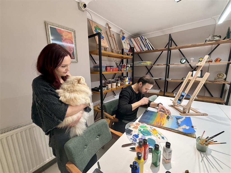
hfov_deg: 102.1
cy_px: 86
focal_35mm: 14
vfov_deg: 85.7
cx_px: 116
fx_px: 93
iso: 250
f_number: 2.2
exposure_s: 1/50
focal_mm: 2.22
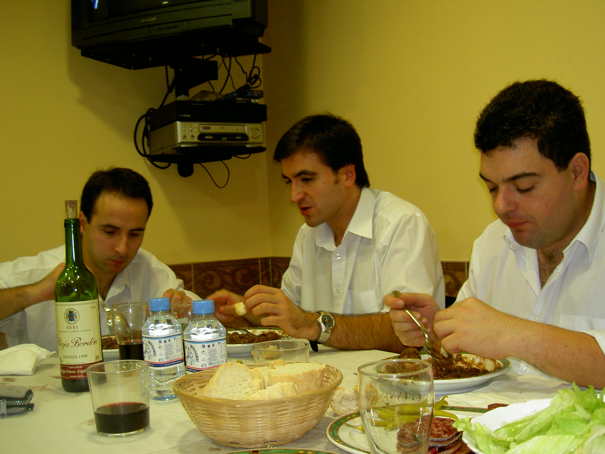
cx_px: 302
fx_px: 682
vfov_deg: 36.8
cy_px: 227
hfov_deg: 47.9
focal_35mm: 39
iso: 100
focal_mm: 8
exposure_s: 1/59.5
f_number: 2.8
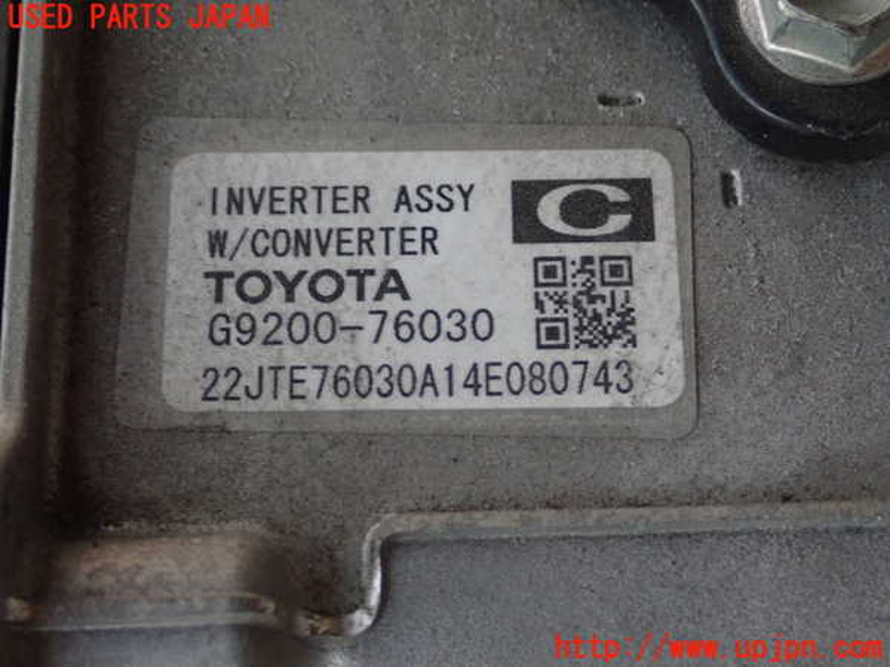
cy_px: 334
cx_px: 445
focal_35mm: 70
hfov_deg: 27.8
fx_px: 1800
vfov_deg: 21.0
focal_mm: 12.6
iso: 800
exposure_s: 1/30
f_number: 4
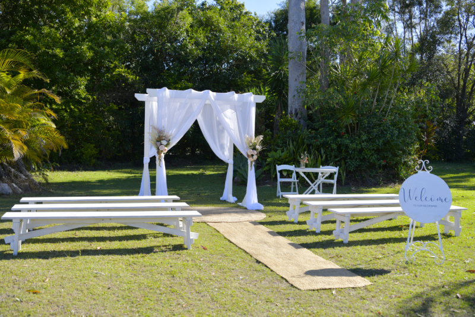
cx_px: 238
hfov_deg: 54.4
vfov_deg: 37.8
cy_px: 158
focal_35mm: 35
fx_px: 462
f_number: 3.5
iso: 100
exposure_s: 1/640
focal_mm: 35
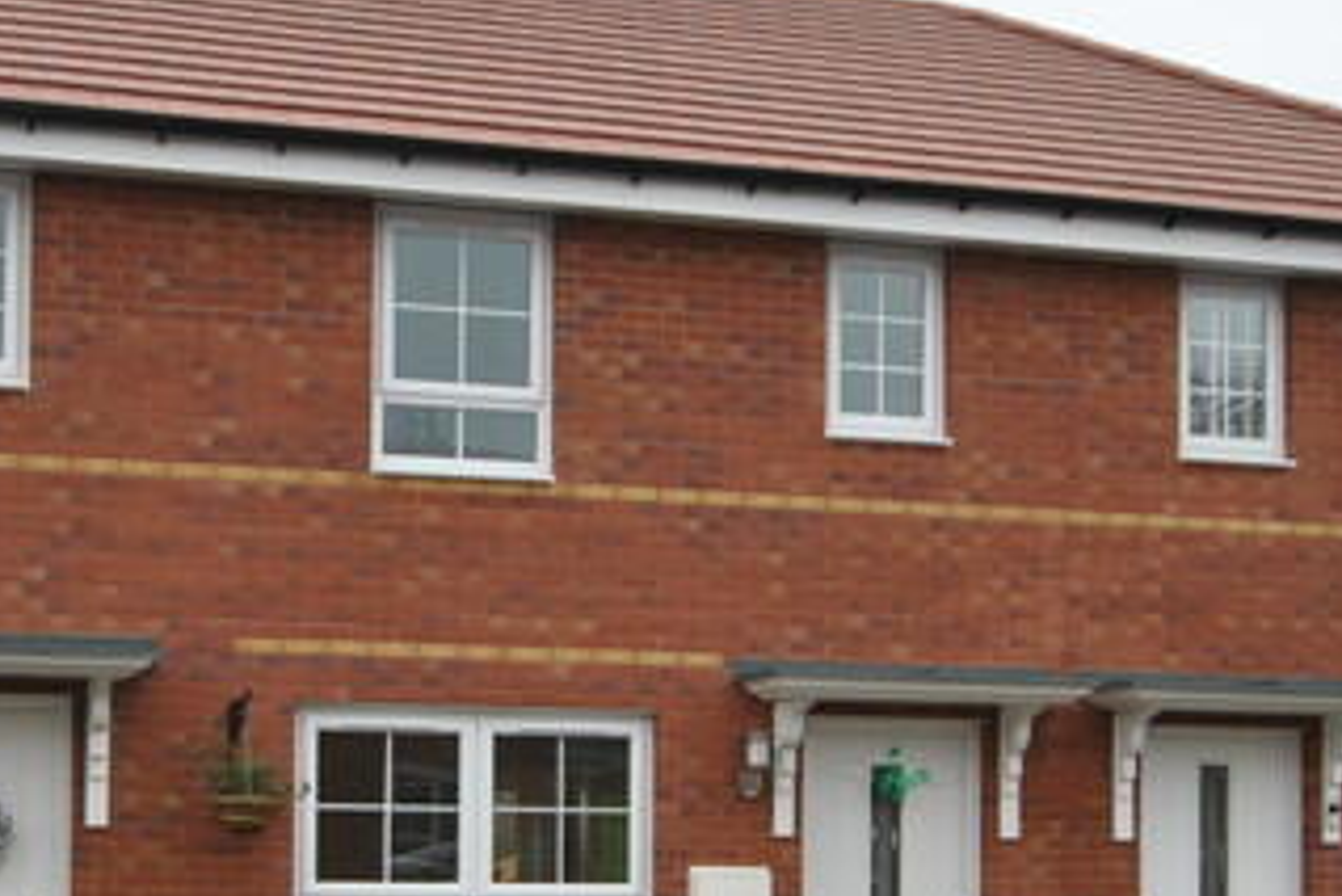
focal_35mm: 63
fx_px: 2335
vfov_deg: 21.2
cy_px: 810
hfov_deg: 32.0
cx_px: 555
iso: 200
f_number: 4.5
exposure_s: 1/60
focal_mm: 13
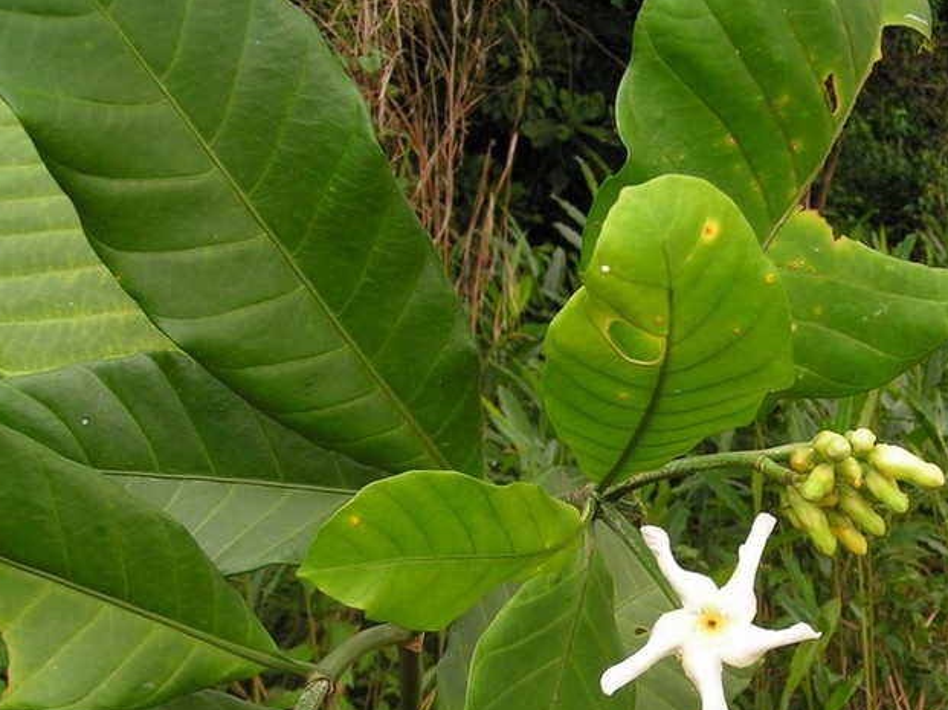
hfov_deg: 25.6
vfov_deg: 19.5
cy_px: 540
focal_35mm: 75
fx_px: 2053
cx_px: 731
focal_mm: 7.8
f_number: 3.5
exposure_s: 1/80
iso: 50
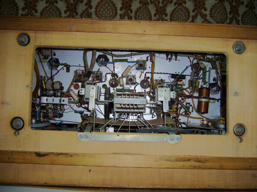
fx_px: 260
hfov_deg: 52.6
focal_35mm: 35
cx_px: 128
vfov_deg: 40.7
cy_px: 96
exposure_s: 1/30
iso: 100
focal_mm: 5.8
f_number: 2.8
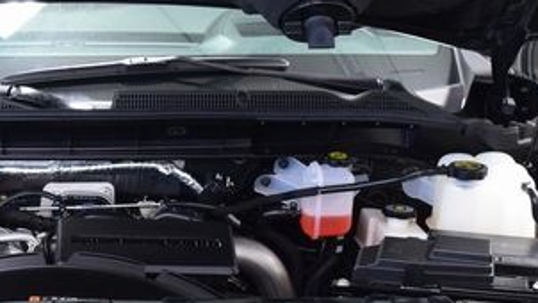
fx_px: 1141
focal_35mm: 80
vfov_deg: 15.0
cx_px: 71
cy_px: 263
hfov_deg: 25.8
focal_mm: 24
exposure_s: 1/15
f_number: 6.3
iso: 1600
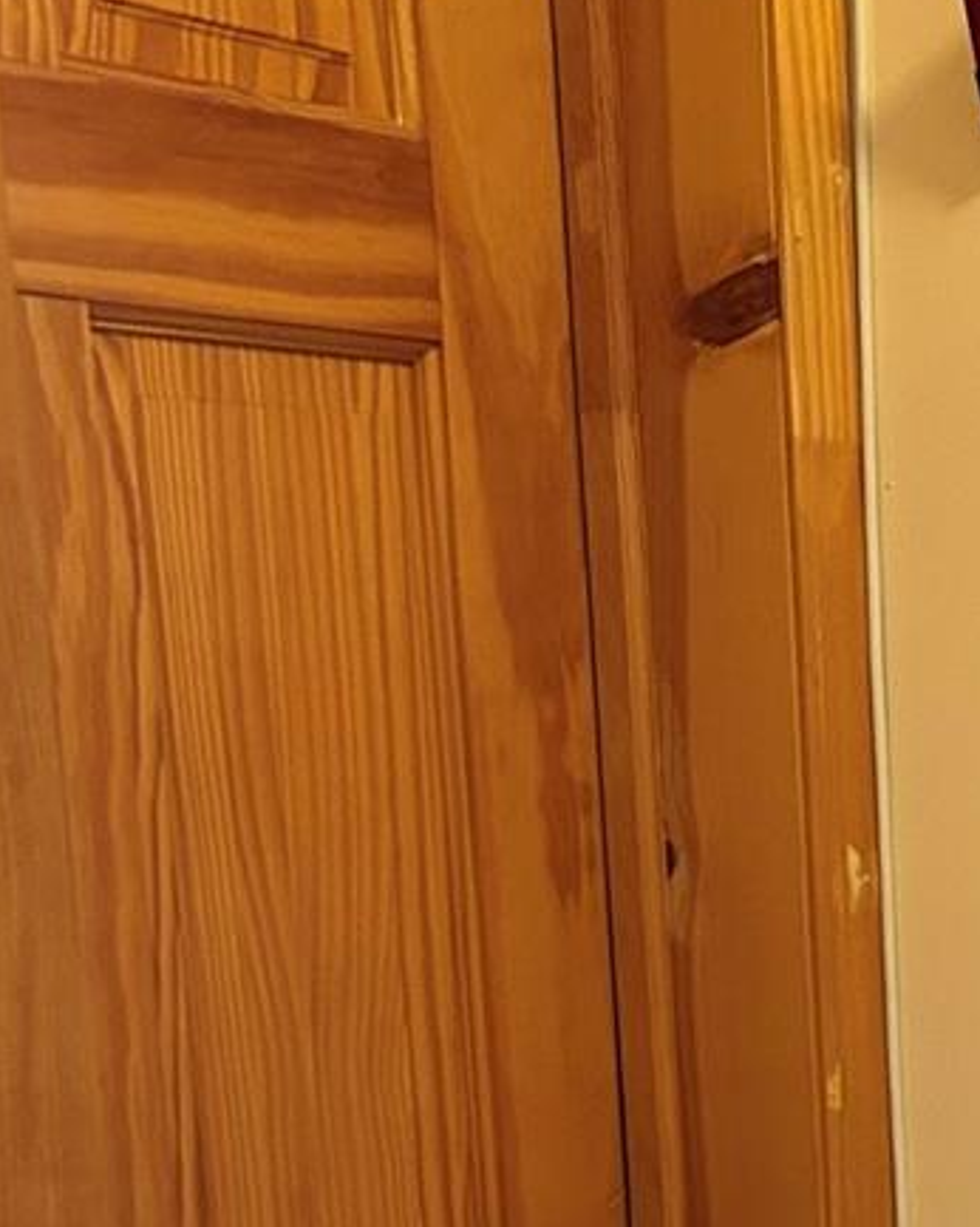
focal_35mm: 90
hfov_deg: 15.9
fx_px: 3265
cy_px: 1457
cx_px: 1377
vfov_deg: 20.0
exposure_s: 1/40
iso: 400
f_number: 1.5
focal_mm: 5.7
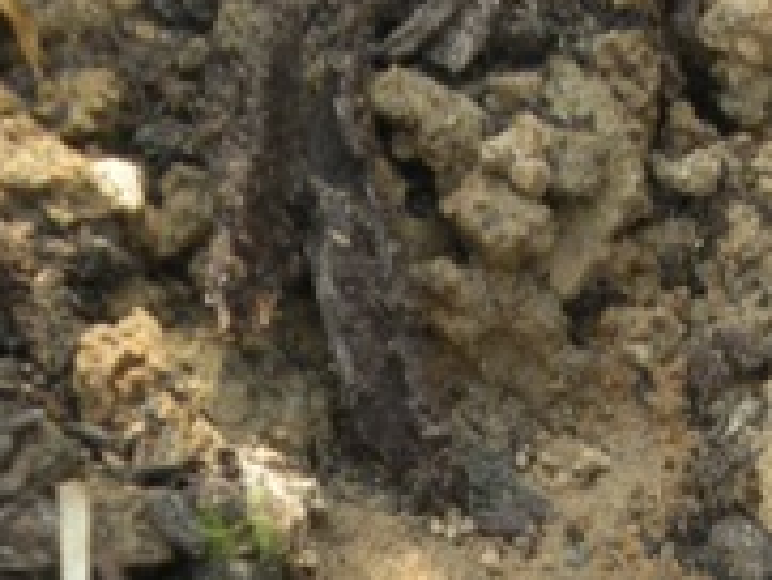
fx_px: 4798
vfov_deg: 6.9
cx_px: 717
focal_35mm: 215
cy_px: 687
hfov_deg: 9.2
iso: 130
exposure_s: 1/134
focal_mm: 14.3
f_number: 5.1
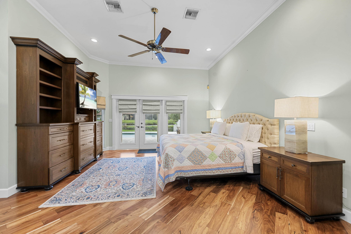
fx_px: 136
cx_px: 176
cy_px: 117
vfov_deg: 81.2
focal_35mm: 14
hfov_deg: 104.3
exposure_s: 1
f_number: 7.1
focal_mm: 14
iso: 500
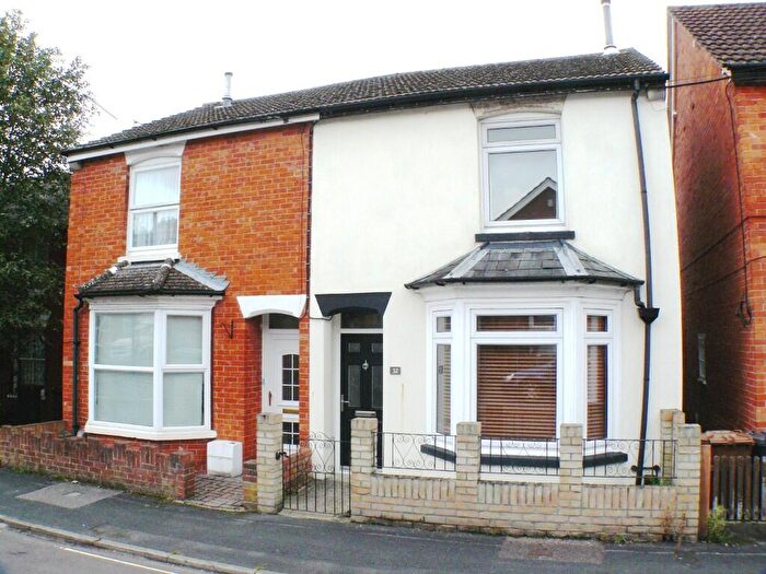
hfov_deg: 51.4
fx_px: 797
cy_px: 287
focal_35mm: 36
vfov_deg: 39.7
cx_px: 383
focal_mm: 6
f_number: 5.6
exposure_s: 1/200
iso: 200
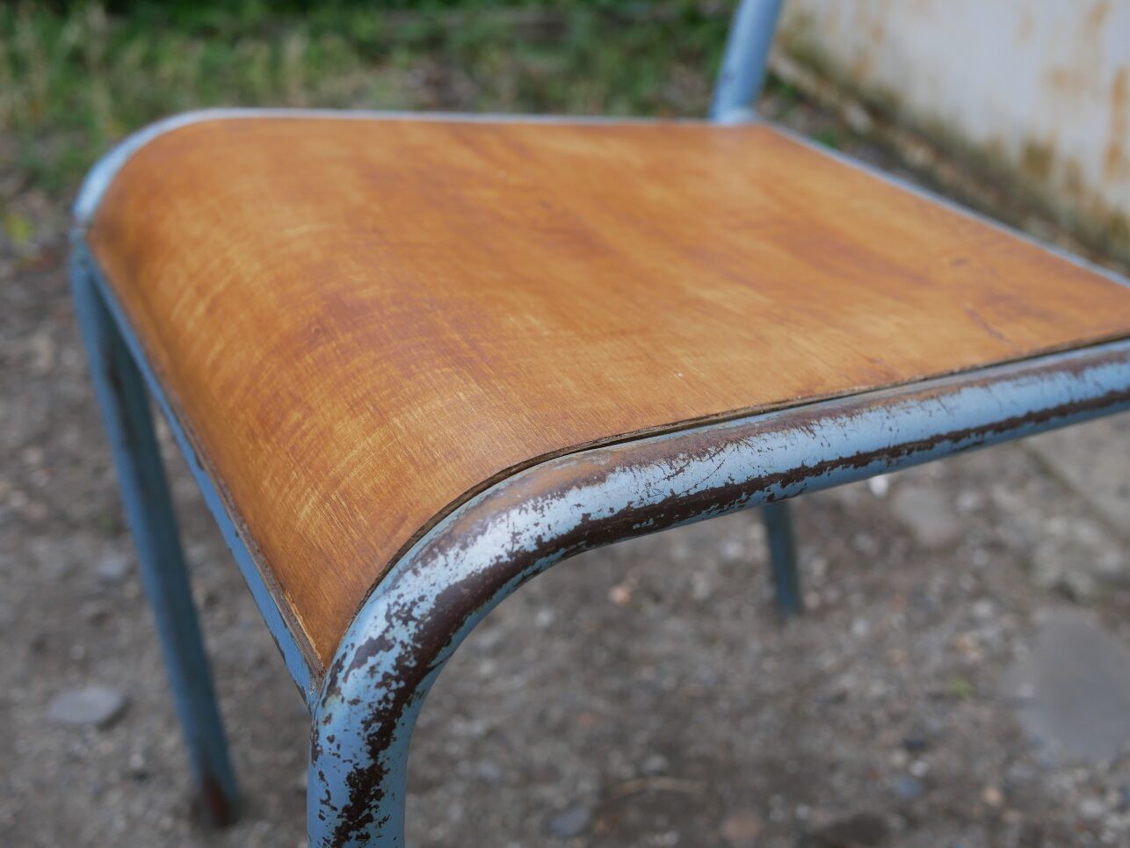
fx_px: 1306
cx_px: 565
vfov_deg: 36.0
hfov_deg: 46.8
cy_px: 424
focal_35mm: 40
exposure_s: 1/400
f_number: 3.2
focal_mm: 20
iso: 200
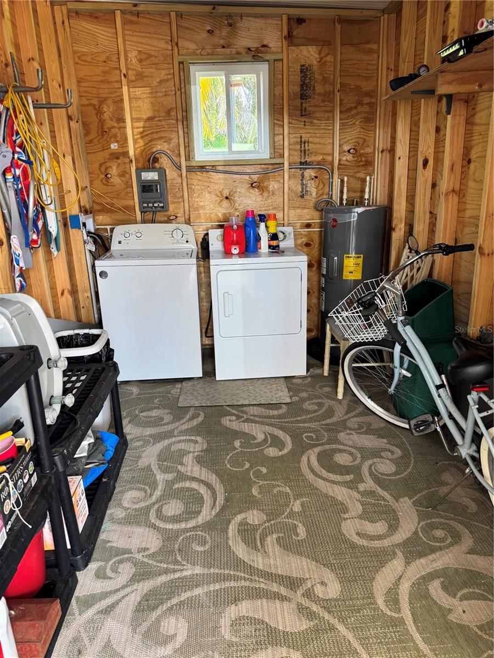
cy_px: 329
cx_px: 247
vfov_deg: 71.6
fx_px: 457
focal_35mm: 24
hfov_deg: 56.8
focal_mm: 6.76
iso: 200
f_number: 1.78
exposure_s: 1/121
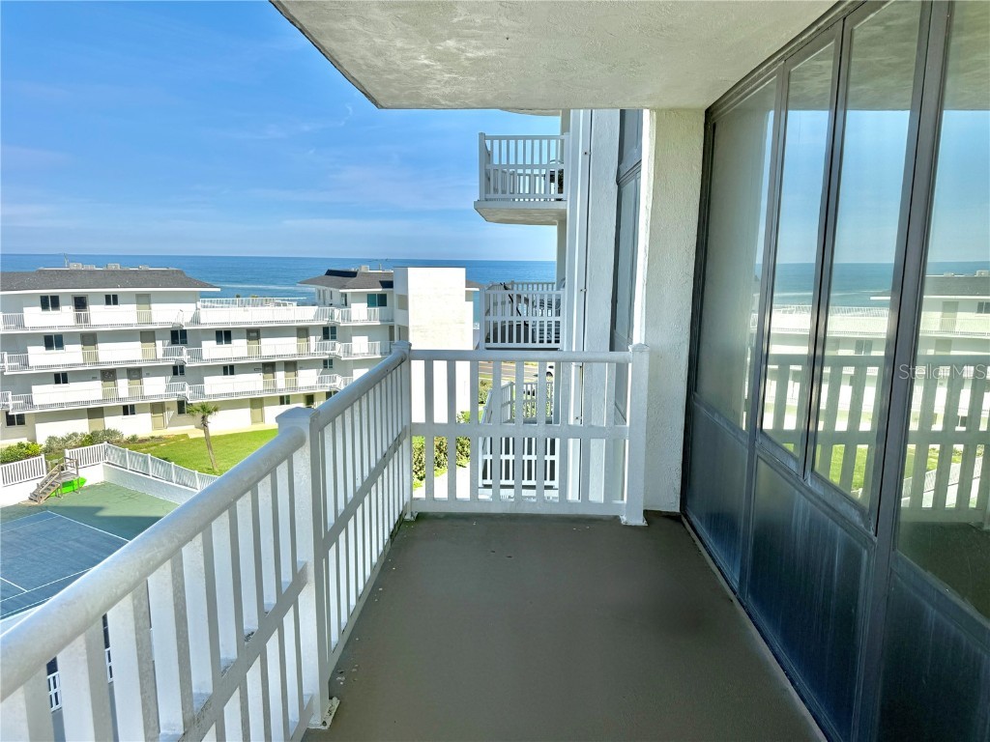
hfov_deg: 71.6
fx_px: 686
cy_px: 371
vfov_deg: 56.8
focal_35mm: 24
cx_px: 495
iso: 80
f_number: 1.78
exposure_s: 1/4975
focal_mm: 6.76
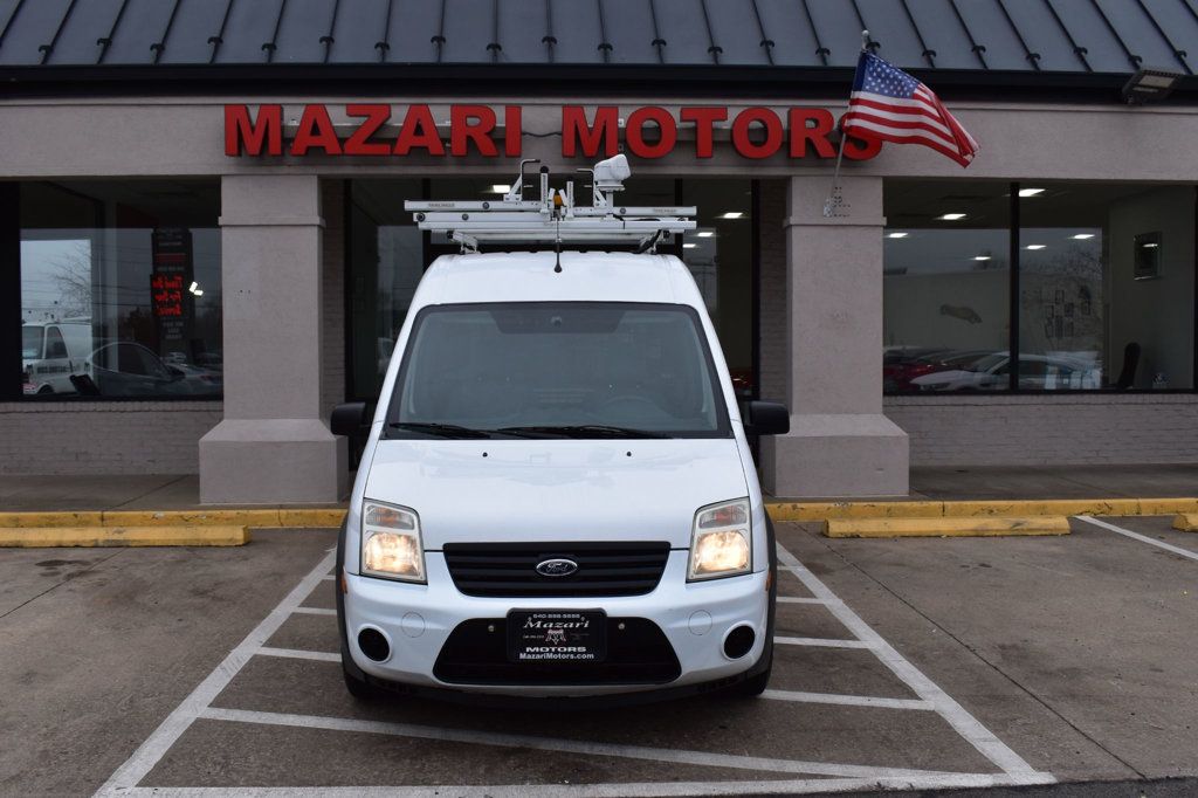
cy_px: 399
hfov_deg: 53.1
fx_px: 1198
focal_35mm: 36
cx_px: 599
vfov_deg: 36.8
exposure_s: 1/320
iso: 400
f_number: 10
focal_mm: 24
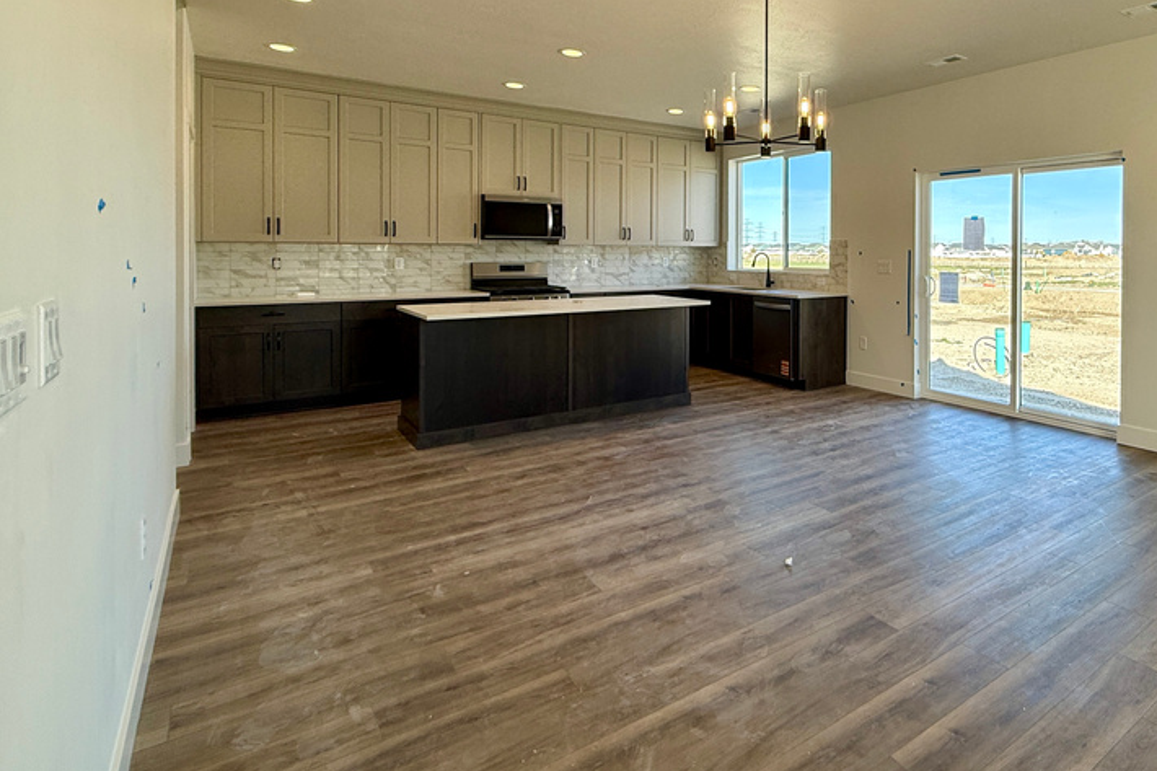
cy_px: 259
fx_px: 675
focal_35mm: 21
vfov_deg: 58.2
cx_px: 795
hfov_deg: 77.9
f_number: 2.2
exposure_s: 1/249
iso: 64
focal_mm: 2.22
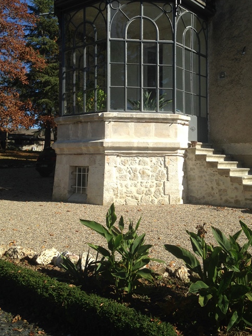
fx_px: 398
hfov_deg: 35.1
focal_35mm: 41
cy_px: 139
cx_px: 143
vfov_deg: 45.6
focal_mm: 4.12
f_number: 2.4
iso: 50
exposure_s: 1/1808
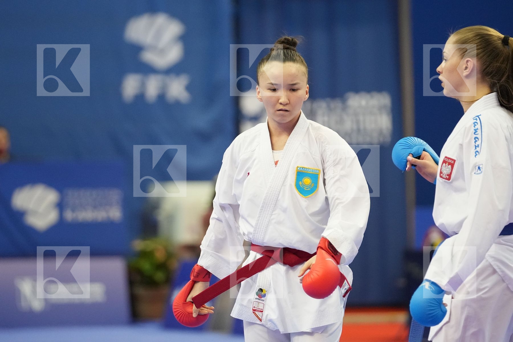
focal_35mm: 255
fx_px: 3633
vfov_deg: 5.4
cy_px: 171
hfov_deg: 8.1
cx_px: 256
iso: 4000
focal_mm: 170
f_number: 2.8
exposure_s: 1/1000
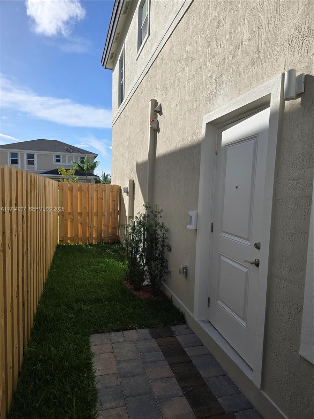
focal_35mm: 23
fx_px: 278
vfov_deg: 73.9
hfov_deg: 58.9
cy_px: 210
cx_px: 157
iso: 12
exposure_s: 1/861
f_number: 1.7
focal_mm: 6.3
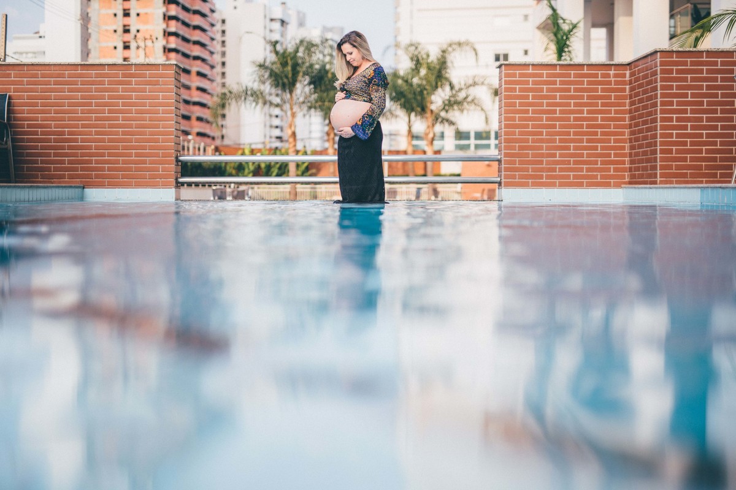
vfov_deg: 27.0
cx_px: 368
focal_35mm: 50
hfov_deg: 39.6
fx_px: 1022
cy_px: 245
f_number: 1.4
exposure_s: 1/1250
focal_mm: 50
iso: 100
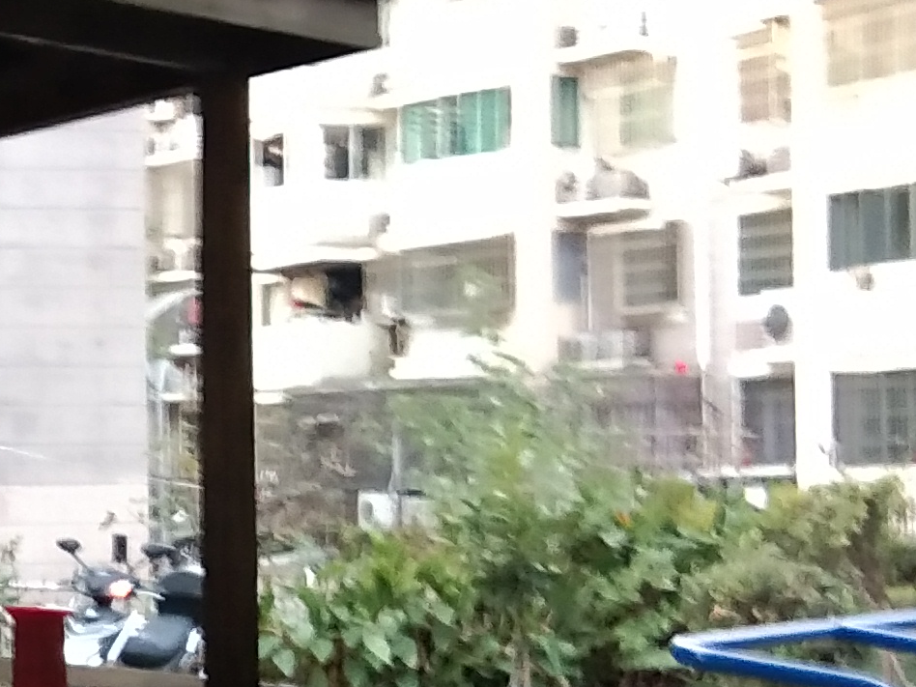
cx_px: -509
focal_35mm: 136
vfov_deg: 10.9
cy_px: 481
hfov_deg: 13.6
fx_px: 3599
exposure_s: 1/50
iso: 200
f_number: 2.2
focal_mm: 3.69
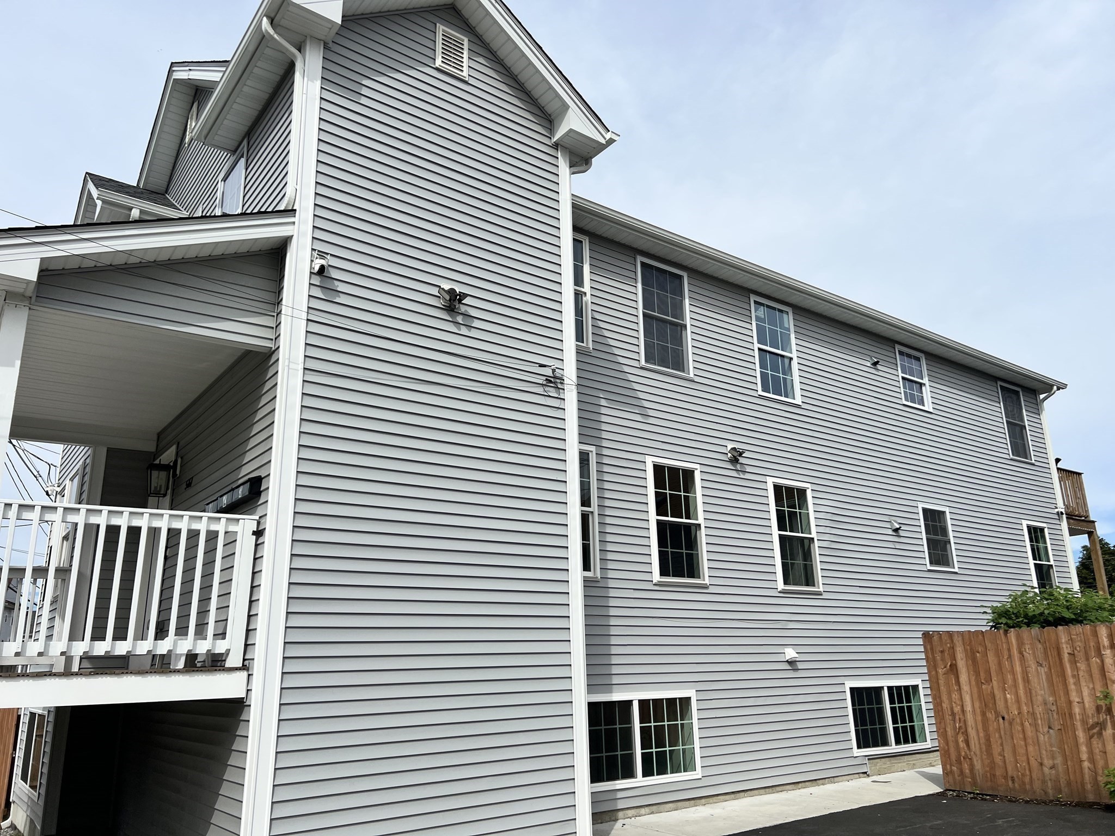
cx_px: 558
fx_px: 837
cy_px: 418
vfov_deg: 53.1
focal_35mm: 26
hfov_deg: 67.3
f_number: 1.5
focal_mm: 5.7
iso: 50
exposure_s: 1/6579
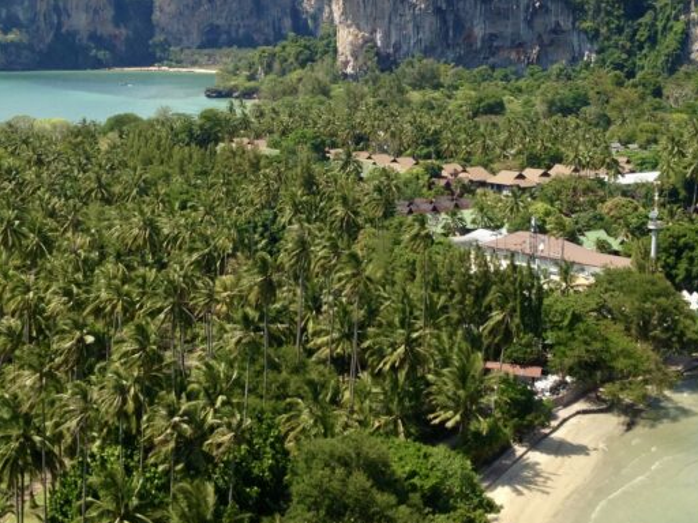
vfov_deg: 22.2
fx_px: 1331
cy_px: 173
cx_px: 346
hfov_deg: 29.4
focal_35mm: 66
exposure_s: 1/1323
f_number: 2.4
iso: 64
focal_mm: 4.12
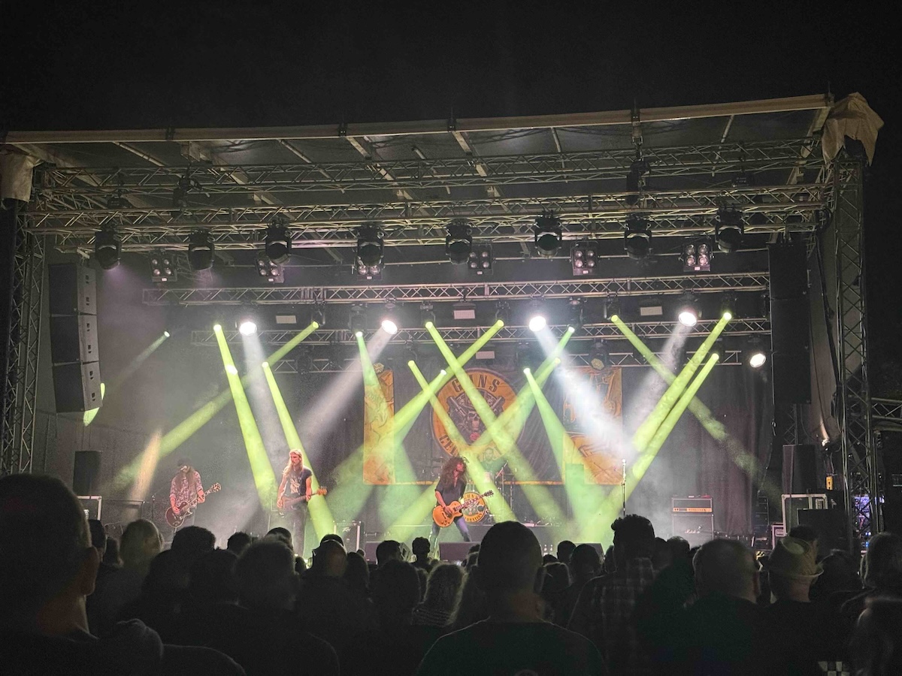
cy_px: 338
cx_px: 451
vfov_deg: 30.3
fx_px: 1251
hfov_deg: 39.7
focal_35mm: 48
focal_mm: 6.76
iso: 400
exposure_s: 1/38
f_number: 1.78
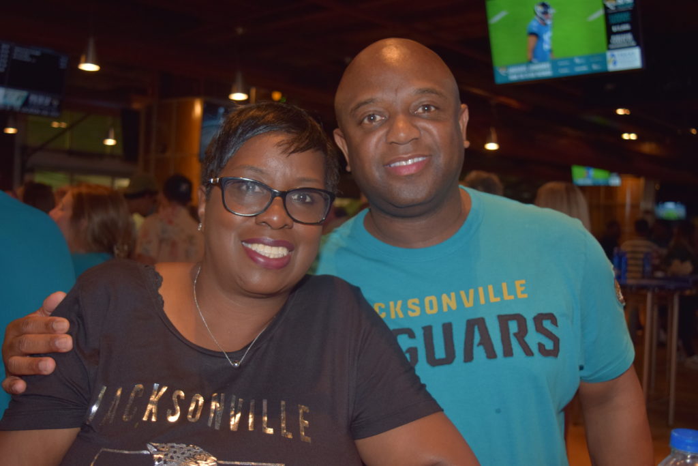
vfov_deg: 33.0
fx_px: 785
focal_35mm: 40
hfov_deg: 47.9
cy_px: 233
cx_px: 349
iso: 640
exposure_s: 1/60
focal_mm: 27
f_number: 4
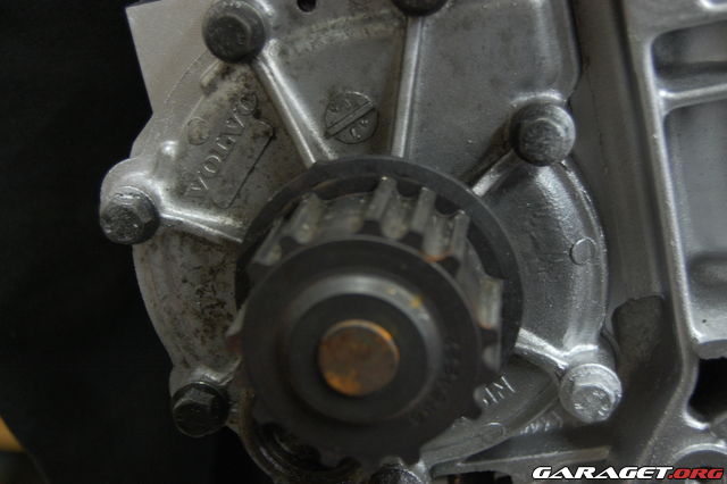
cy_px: 242
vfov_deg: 21.5
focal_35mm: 63
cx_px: 364
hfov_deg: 31.9
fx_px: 1272
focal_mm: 42
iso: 800
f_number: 5.3
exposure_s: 1/8
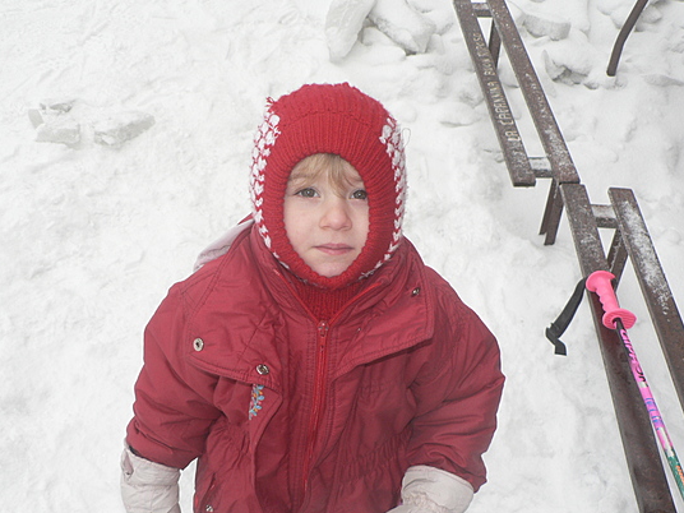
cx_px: 320
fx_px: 850
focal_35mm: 43
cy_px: 276
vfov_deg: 33.6
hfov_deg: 43.8
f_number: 2.8
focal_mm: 6
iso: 80
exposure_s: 1/500
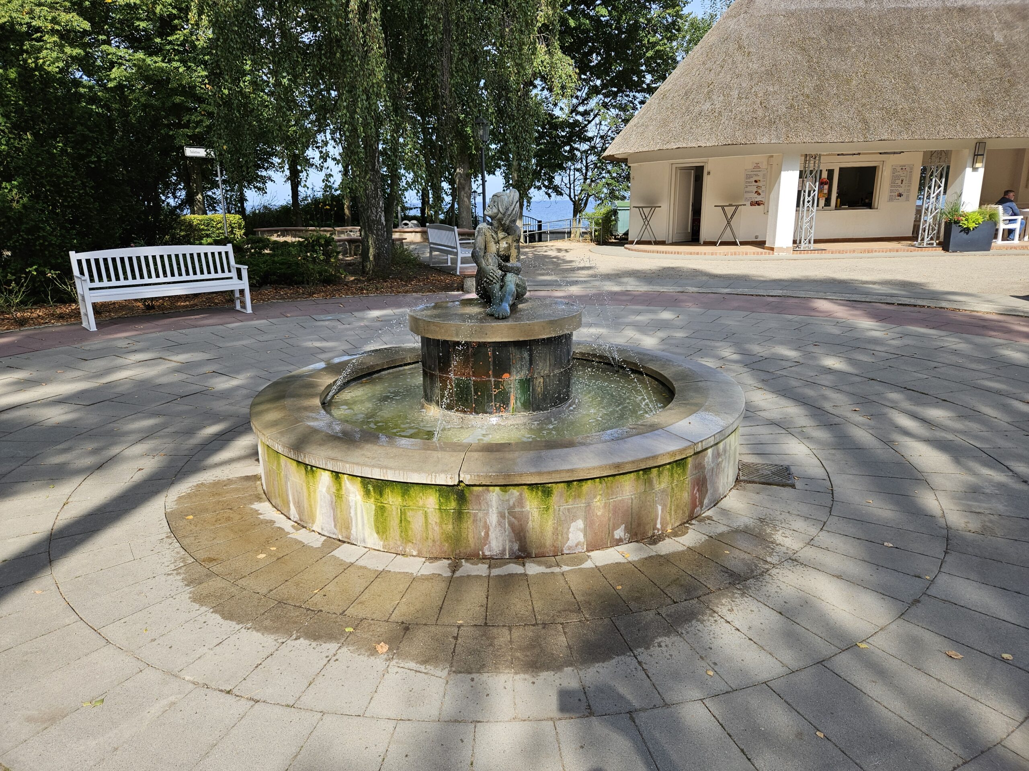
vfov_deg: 58.9
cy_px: 386
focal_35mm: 23
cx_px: 514
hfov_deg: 73.9
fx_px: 684
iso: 40
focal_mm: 5.4
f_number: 1.8
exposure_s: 1/1380
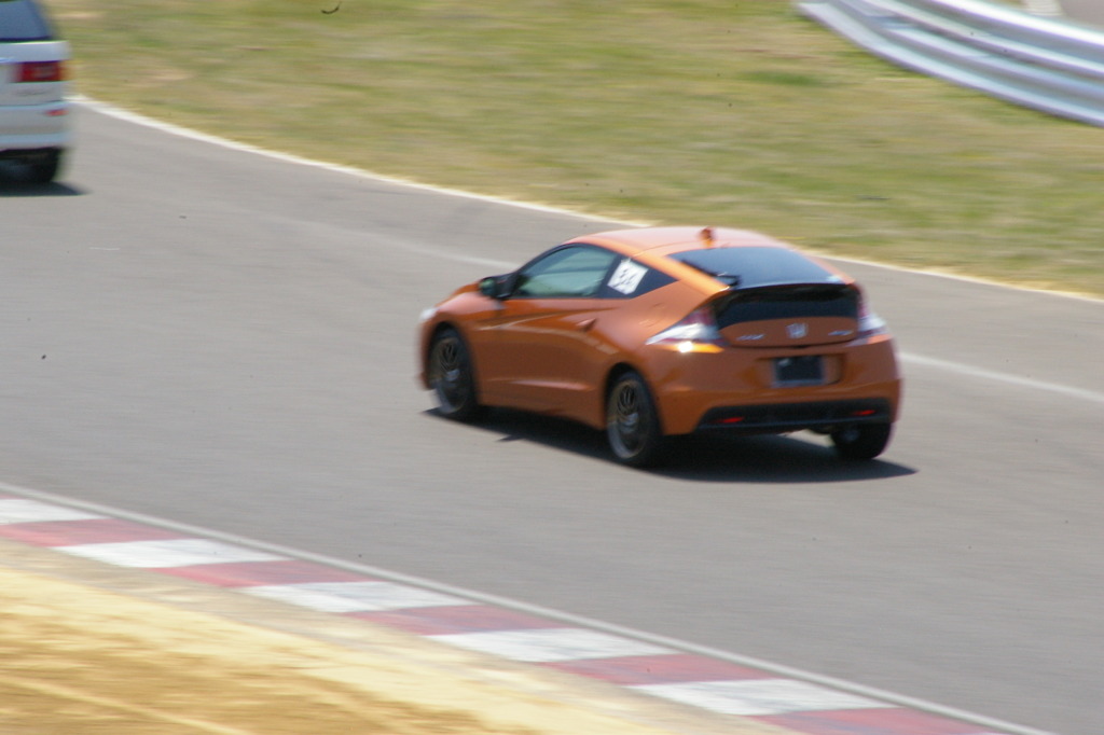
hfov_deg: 5.5
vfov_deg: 3.7
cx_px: 552
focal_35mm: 375
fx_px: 11496
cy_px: 368
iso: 800
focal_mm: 250
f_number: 38
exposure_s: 1/60
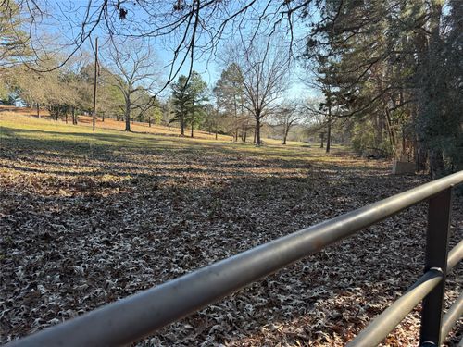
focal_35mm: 24
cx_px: 232
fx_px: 321
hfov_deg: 71.6
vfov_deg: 56.8
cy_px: 174
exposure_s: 1/1075
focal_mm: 6.76
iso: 100
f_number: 1.78
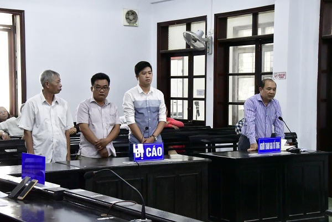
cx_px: 166
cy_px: 111
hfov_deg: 28.1
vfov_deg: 18.9
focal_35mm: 72
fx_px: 664
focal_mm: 48
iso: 25600
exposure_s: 1/80
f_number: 14
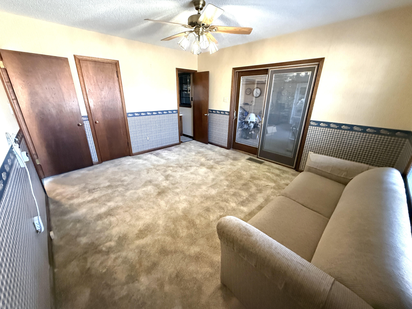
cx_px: 206
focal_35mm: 14
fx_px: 167
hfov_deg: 102.1
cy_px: 154
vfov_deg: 85.7
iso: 1000
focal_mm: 2.22
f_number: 2.2
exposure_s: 1/60
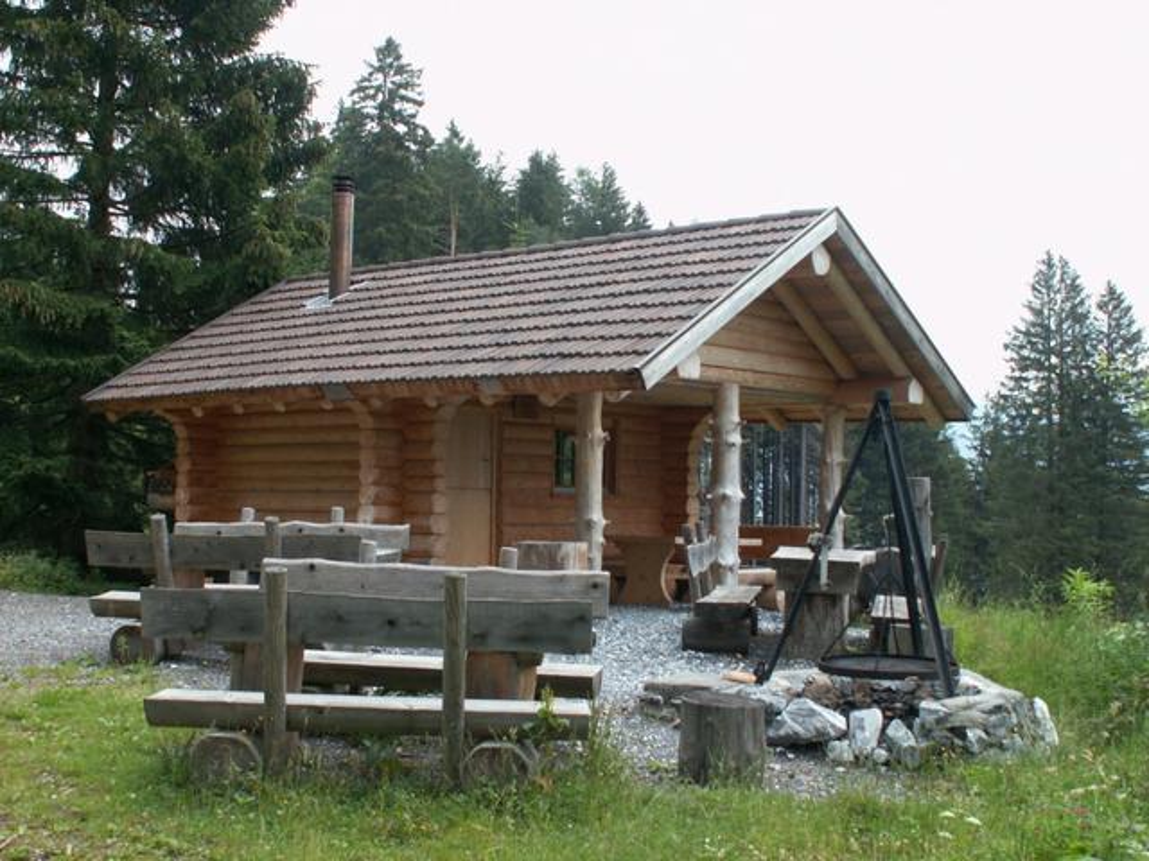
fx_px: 1394
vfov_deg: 34.3
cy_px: 430
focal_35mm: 42
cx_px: 574
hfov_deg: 44.8
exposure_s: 1/60
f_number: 4
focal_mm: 6.98
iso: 50
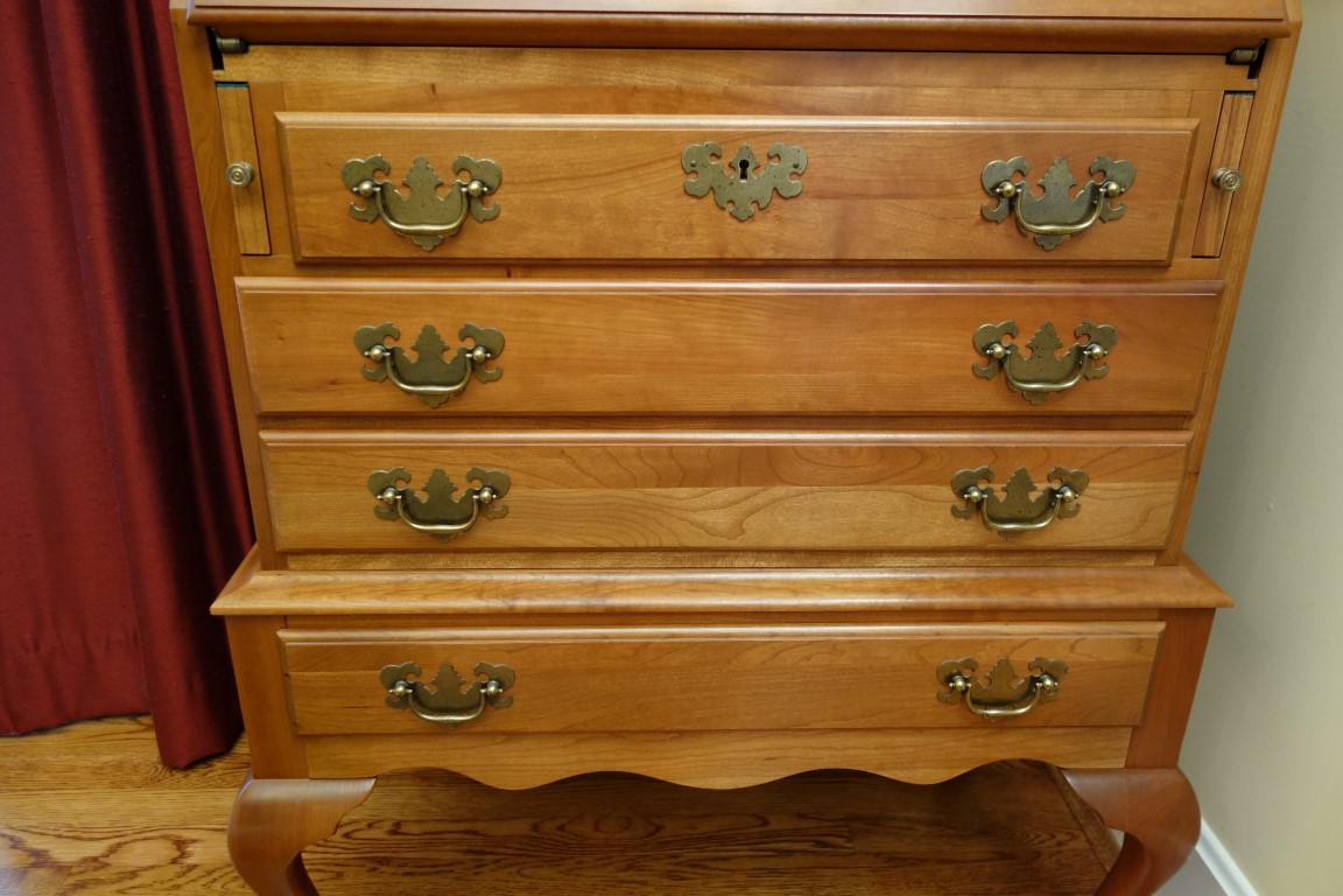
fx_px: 1044
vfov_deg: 46.4
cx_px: 672
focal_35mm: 28
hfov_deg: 65.5
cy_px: 448
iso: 320
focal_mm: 10.4
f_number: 1.8
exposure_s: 1/30
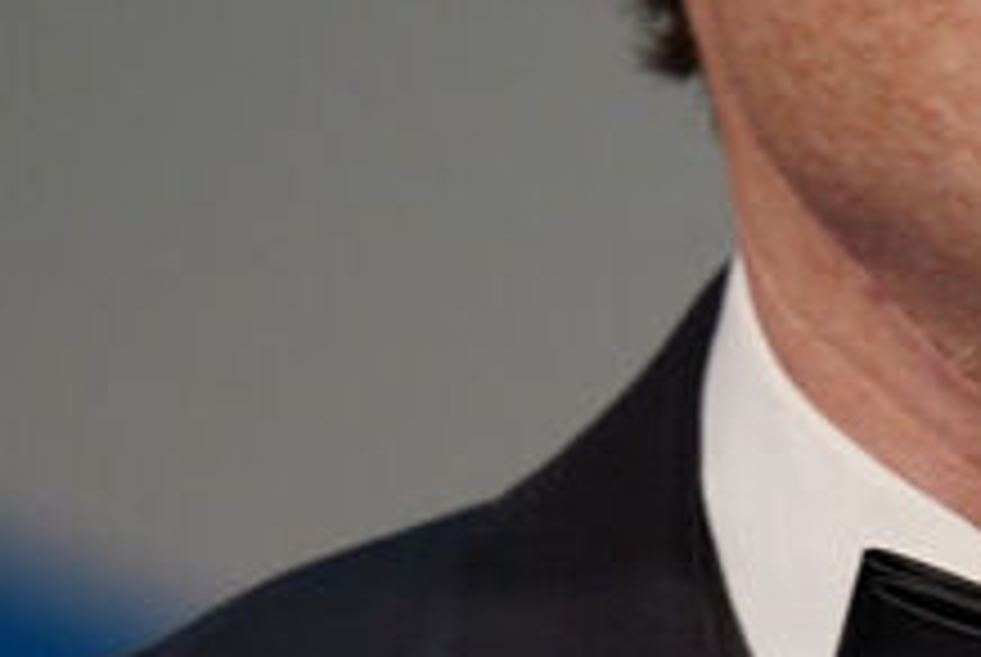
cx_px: 1584
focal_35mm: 2199
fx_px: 60003
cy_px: -158
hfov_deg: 0.9
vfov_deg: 0.6
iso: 800
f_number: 2.8
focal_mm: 400
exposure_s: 1/125
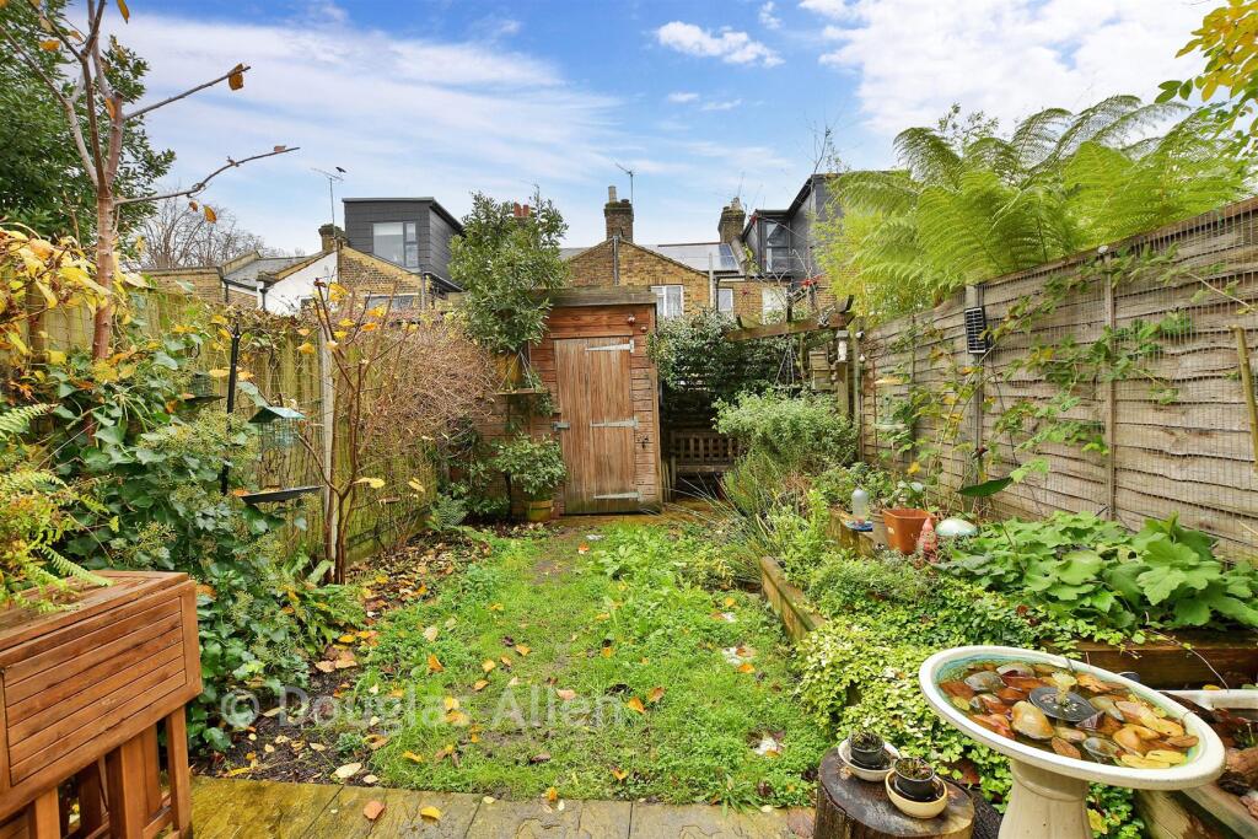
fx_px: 524
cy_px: 420
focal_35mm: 15
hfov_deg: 100.4
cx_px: 629
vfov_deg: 77.3
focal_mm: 10
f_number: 8
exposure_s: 1/20
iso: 80
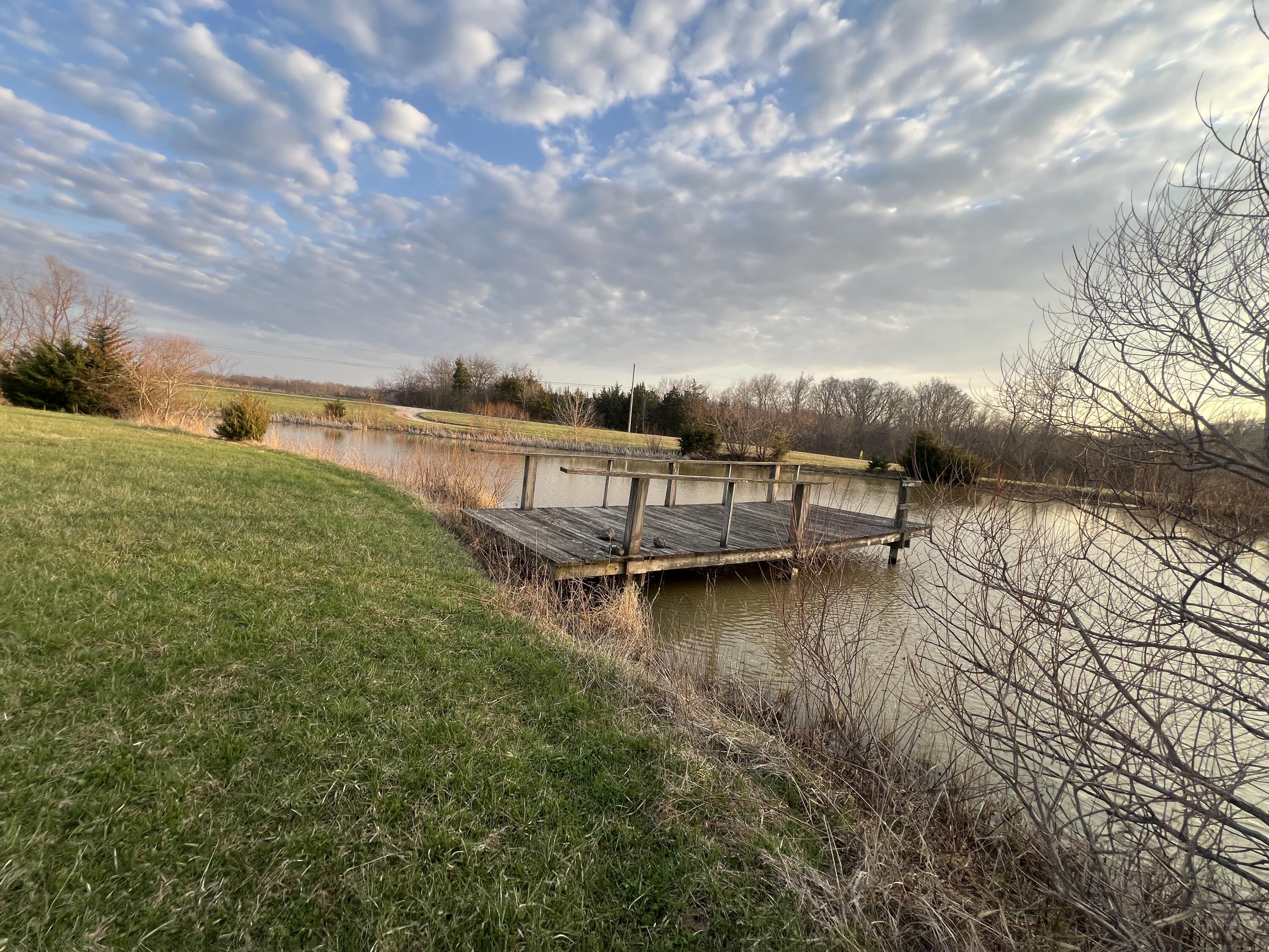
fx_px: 477
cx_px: 634
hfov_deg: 106.2
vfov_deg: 89.9
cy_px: 476
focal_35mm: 13
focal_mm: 1.57
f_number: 1.8
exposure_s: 1/373
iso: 32
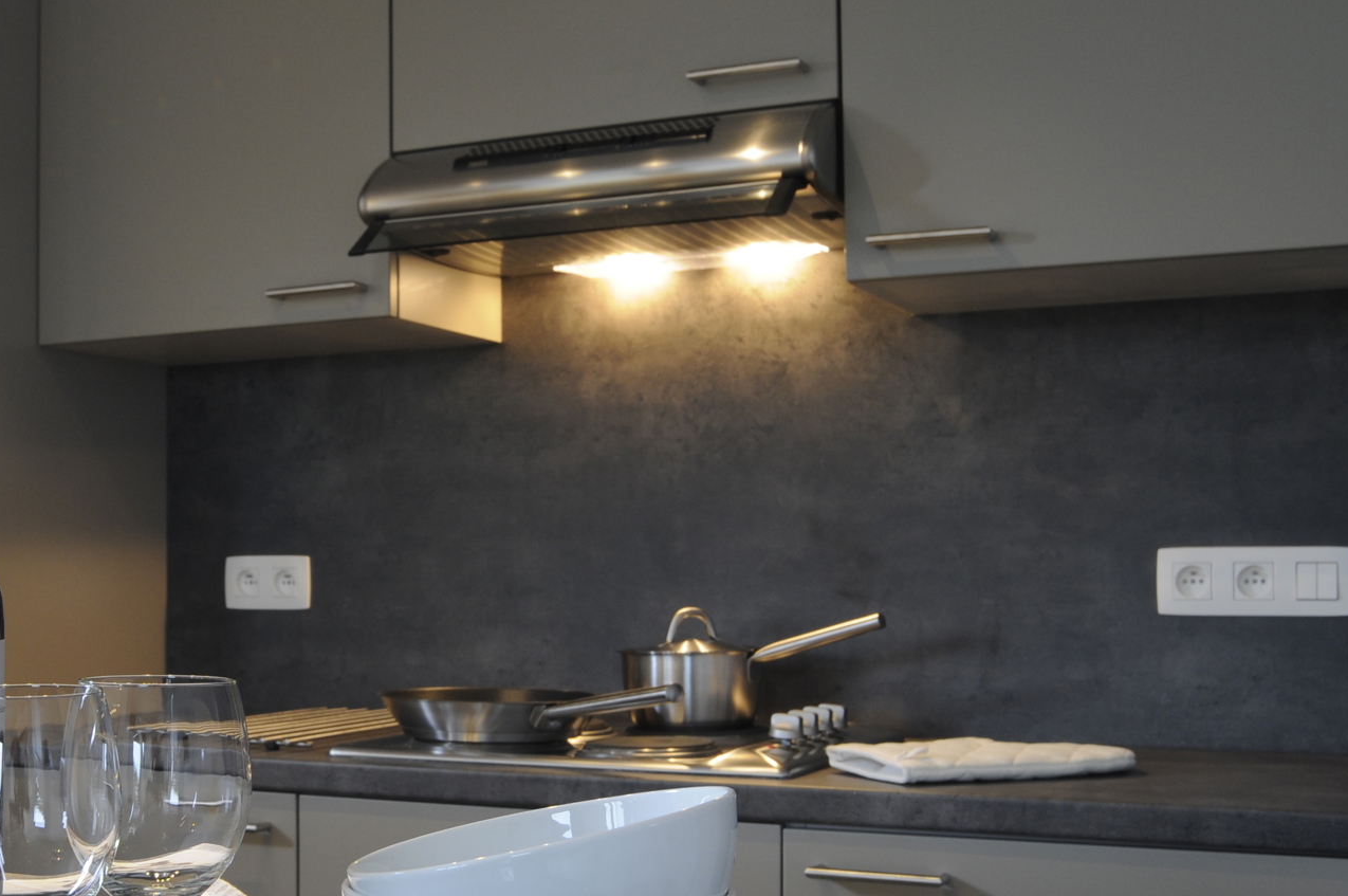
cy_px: 532
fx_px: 1907
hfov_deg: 37.8
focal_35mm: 51
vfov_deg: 26.4
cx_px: 307
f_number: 8
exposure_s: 1/2
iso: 200
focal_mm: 20
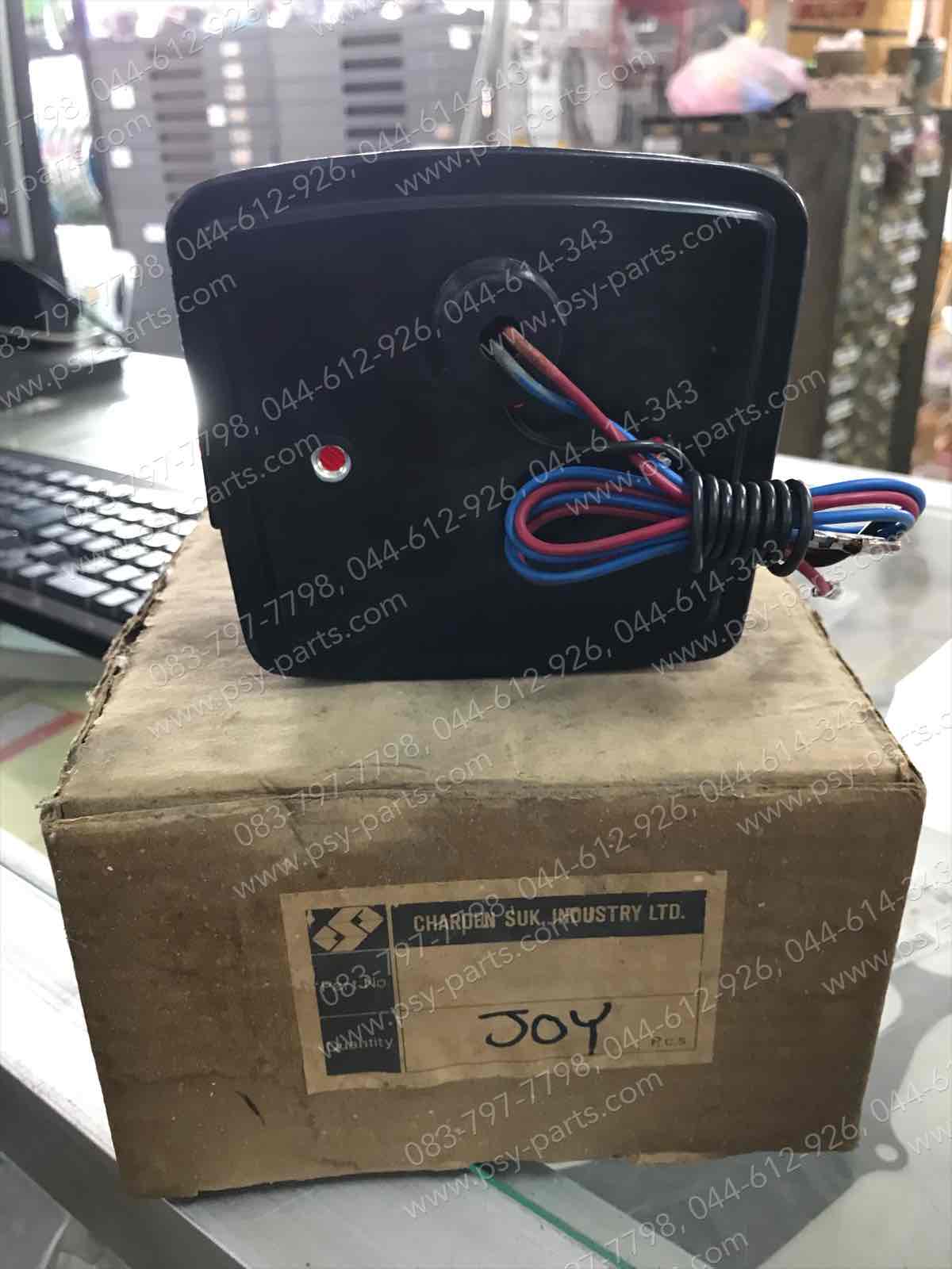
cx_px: 476
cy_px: 634
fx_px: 1027
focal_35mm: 28
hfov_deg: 49.7
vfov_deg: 63.4
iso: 100
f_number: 1.8
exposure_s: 1/11
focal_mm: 3.99
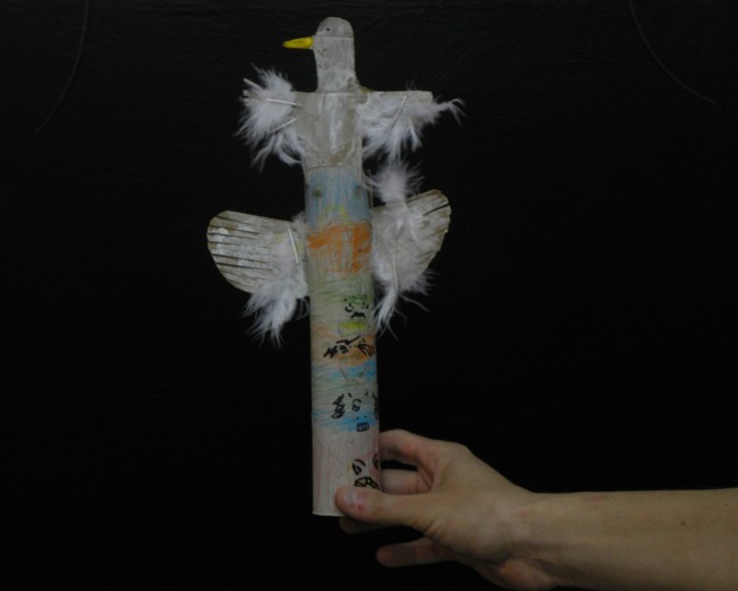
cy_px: 293
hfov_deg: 34.1
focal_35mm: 55
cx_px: 342
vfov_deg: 27.6
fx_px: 1201
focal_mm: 9.2
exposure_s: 1/30
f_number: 3.5
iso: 80
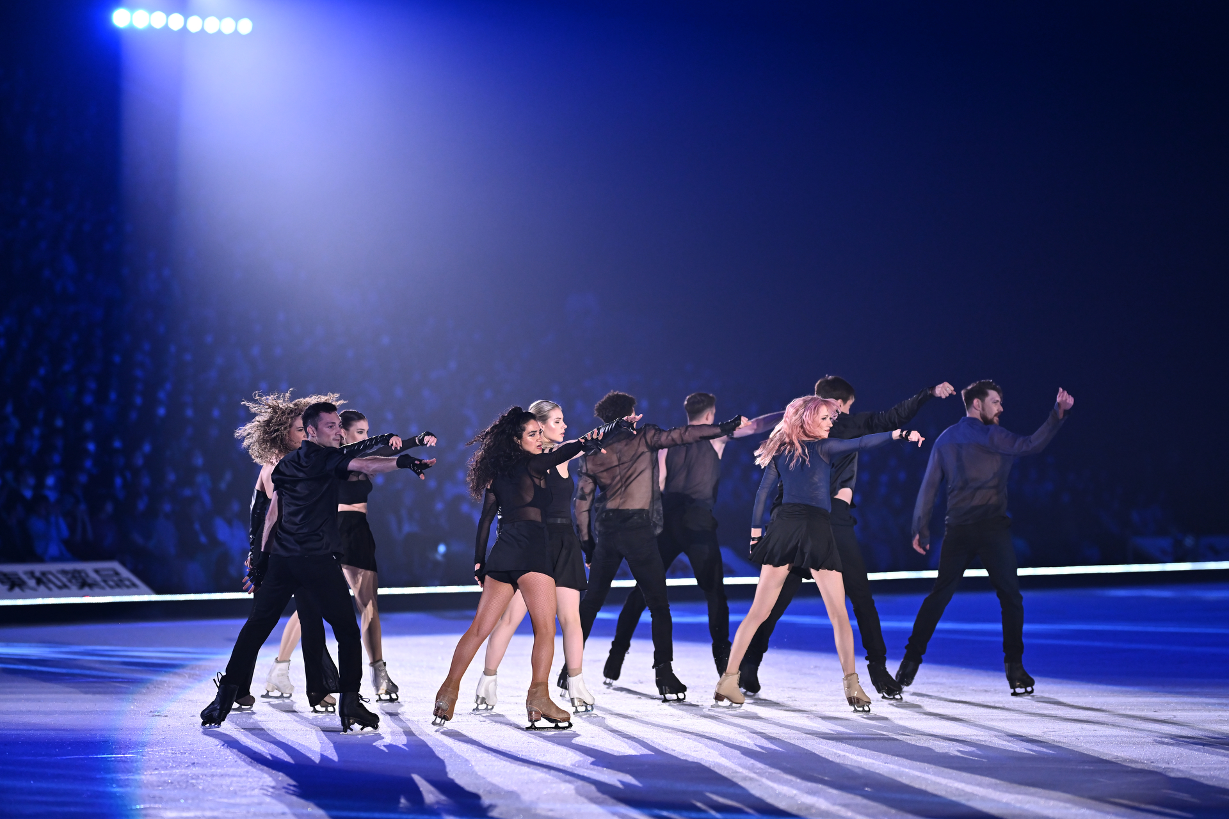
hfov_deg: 15.2
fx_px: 4608
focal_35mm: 135
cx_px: 614
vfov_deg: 10.2
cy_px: 410
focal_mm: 135
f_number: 1.8
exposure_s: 1/2500
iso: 2000
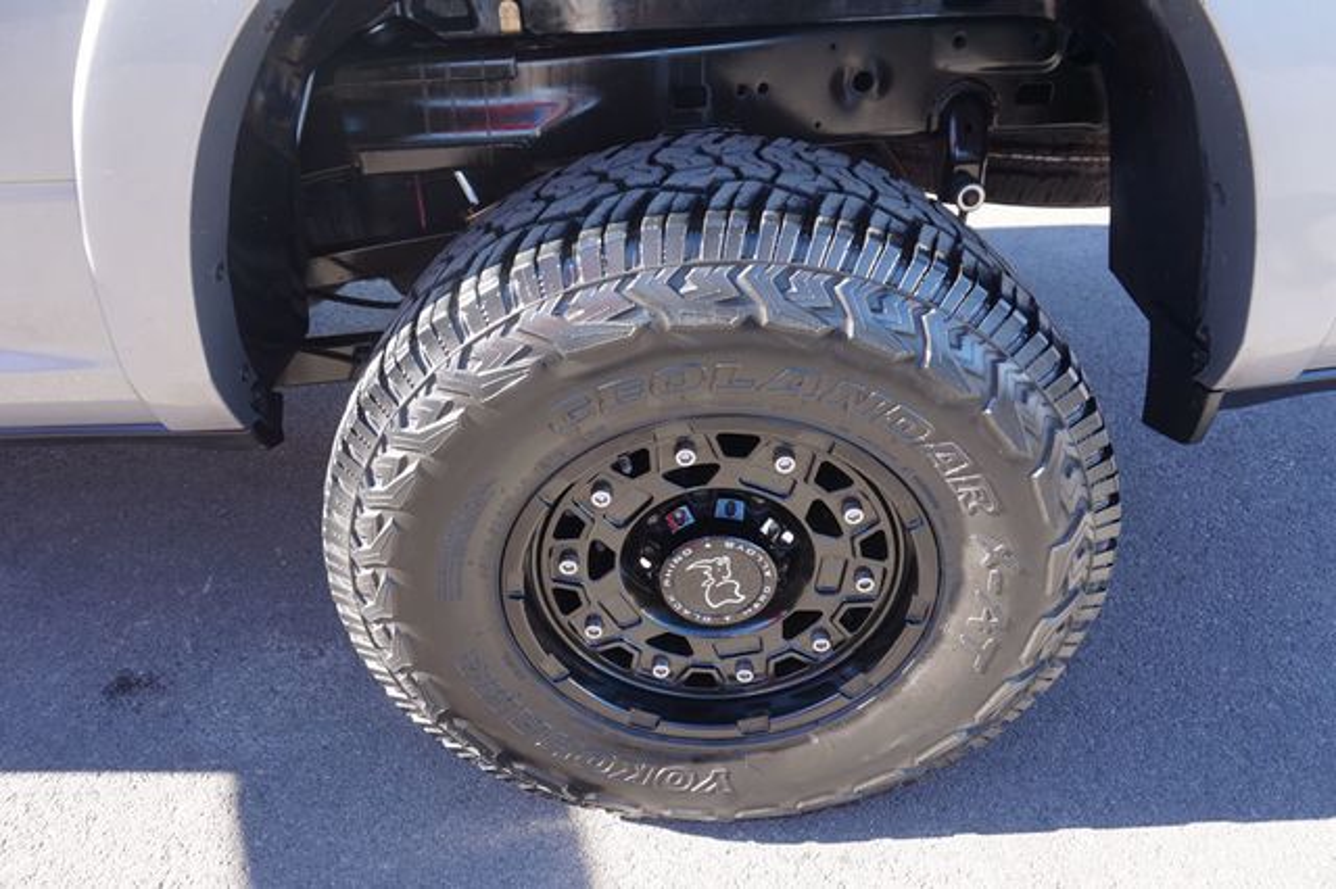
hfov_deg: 73.8
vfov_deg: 53.1
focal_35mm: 24
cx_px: 668
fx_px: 890
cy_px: 444
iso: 100
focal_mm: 16
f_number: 4.5
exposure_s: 1/60
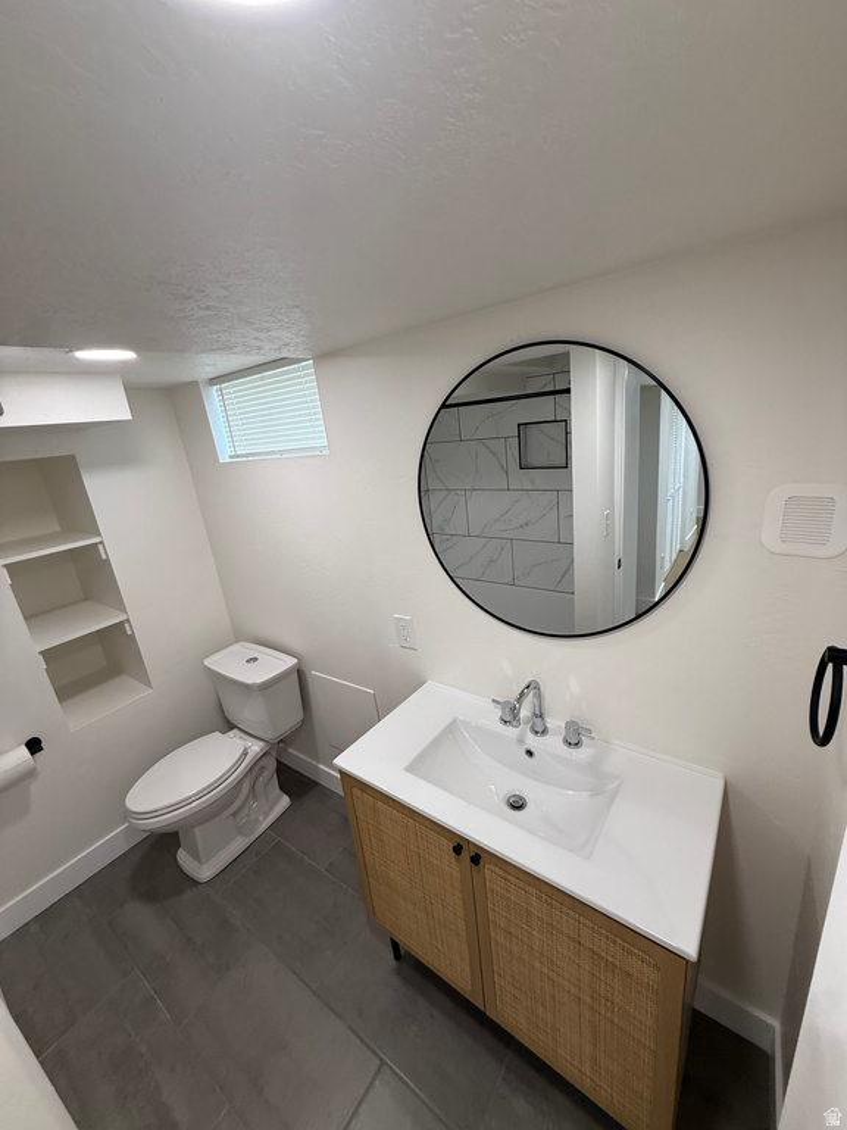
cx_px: 424
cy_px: 565
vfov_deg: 102.1
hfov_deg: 85.7
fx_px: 457
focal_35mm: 14
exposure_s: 1/120
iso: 125
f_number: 2.2
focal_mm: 2.22
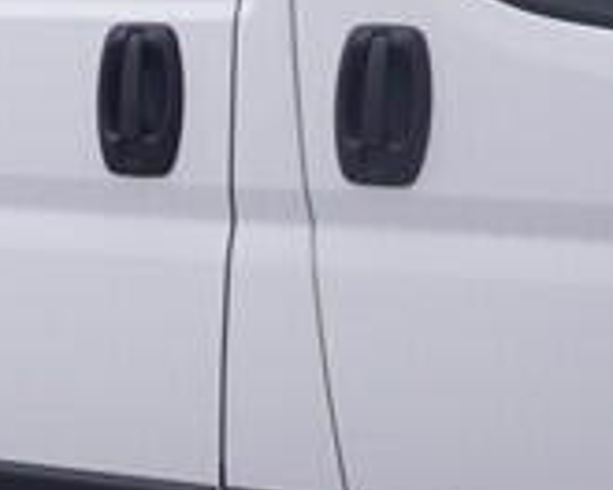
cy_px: 360
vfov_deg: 11.8
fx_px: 2375
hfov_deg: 14.5
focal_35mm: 131
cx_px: 15
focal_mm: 15
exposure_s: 1/80
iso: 200
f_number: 5
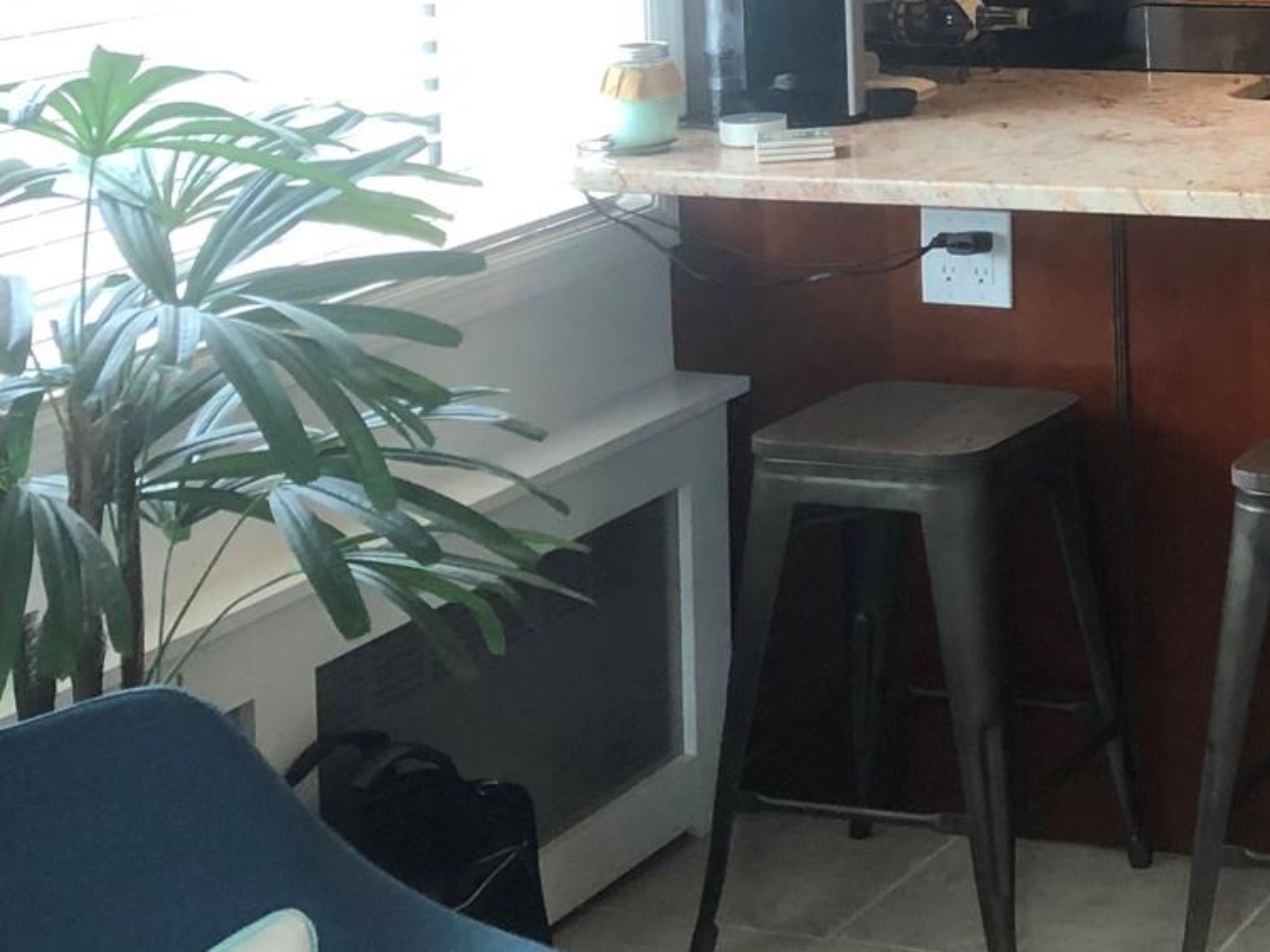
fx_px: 2788
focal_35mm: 76
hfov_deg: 23.9
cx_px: 1426
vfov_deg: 18.6
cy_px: -91
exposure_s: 1/30
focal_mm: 3.99
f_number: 1.8
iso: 40
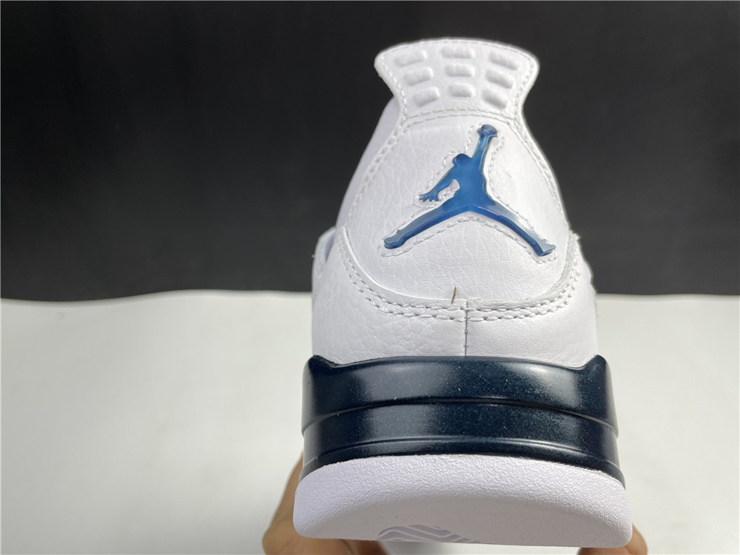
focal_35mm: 26
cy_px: 278
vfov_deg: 53.1
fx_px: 556
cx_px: 370
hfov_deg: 67.3
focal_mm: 4.2
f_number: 1.6
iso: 40
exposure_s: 1/100
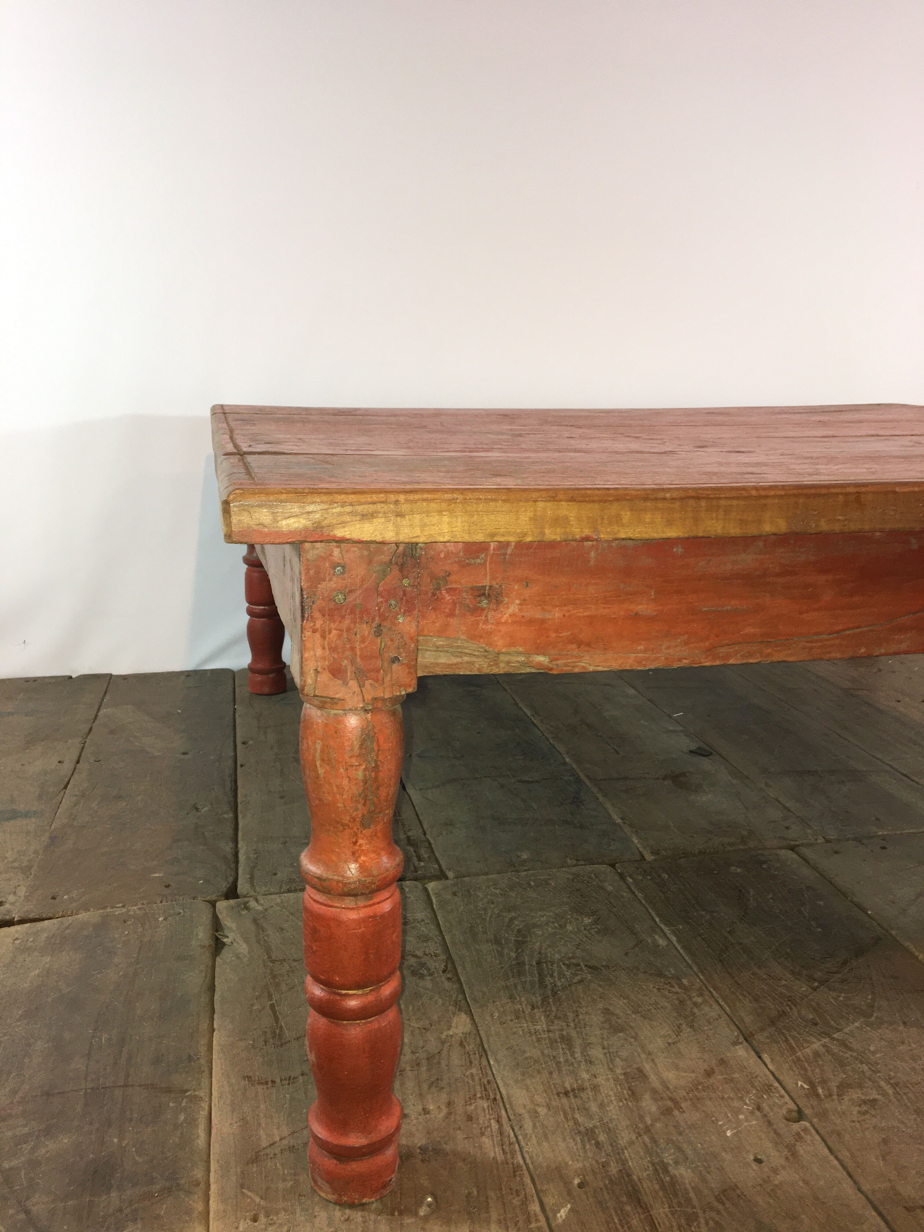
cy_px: 616
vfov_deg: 61.7
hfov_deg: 48.2
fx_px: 1032
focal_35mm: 29
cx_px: 462
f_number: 2.2
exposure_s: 1/30
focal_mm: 4.15
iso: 50
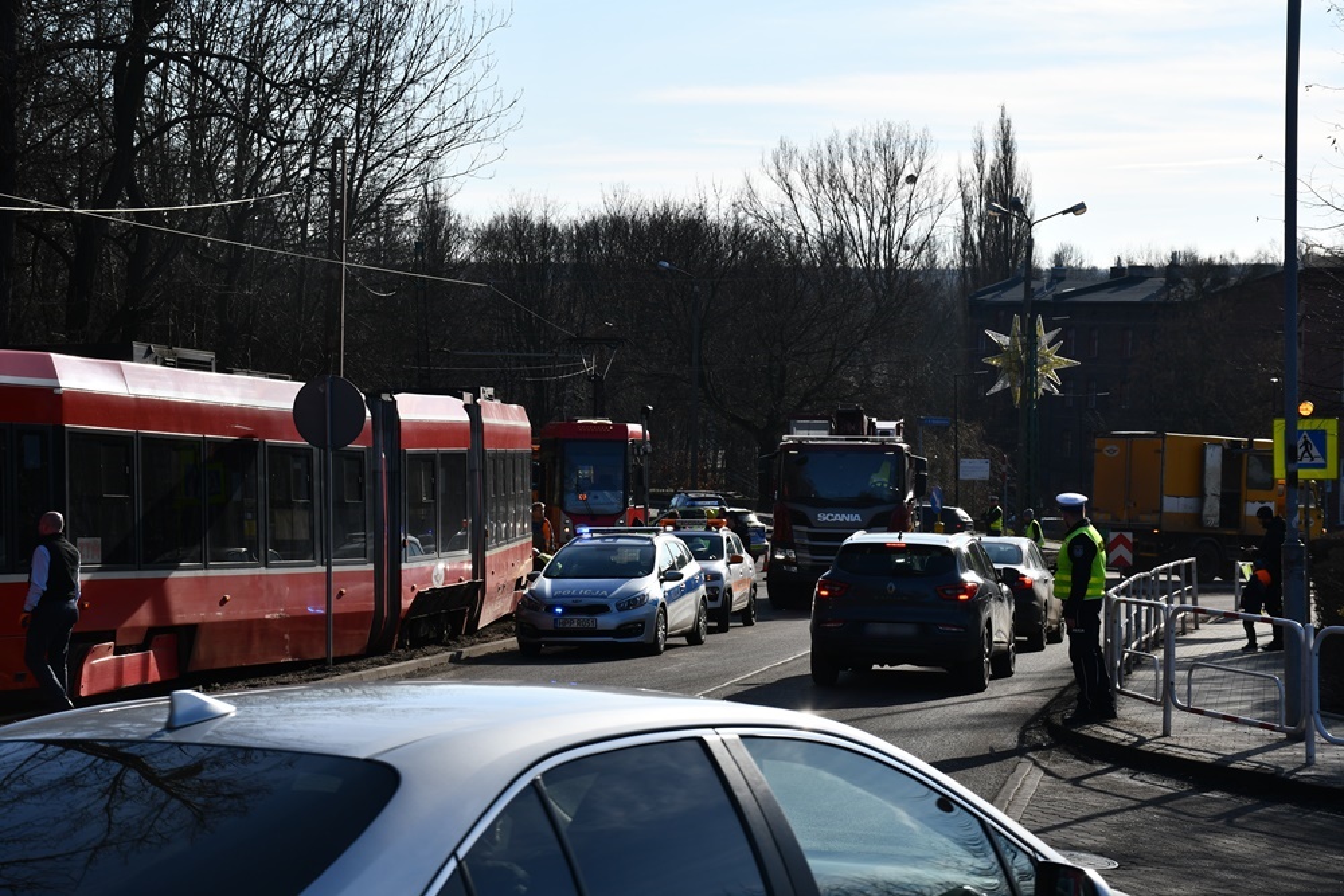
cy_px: 448
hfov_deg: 26.0
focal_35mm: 78
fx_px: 2912
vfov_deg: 17.5
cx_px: 672
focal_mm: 52
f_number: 8
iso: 100
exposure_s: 1/320
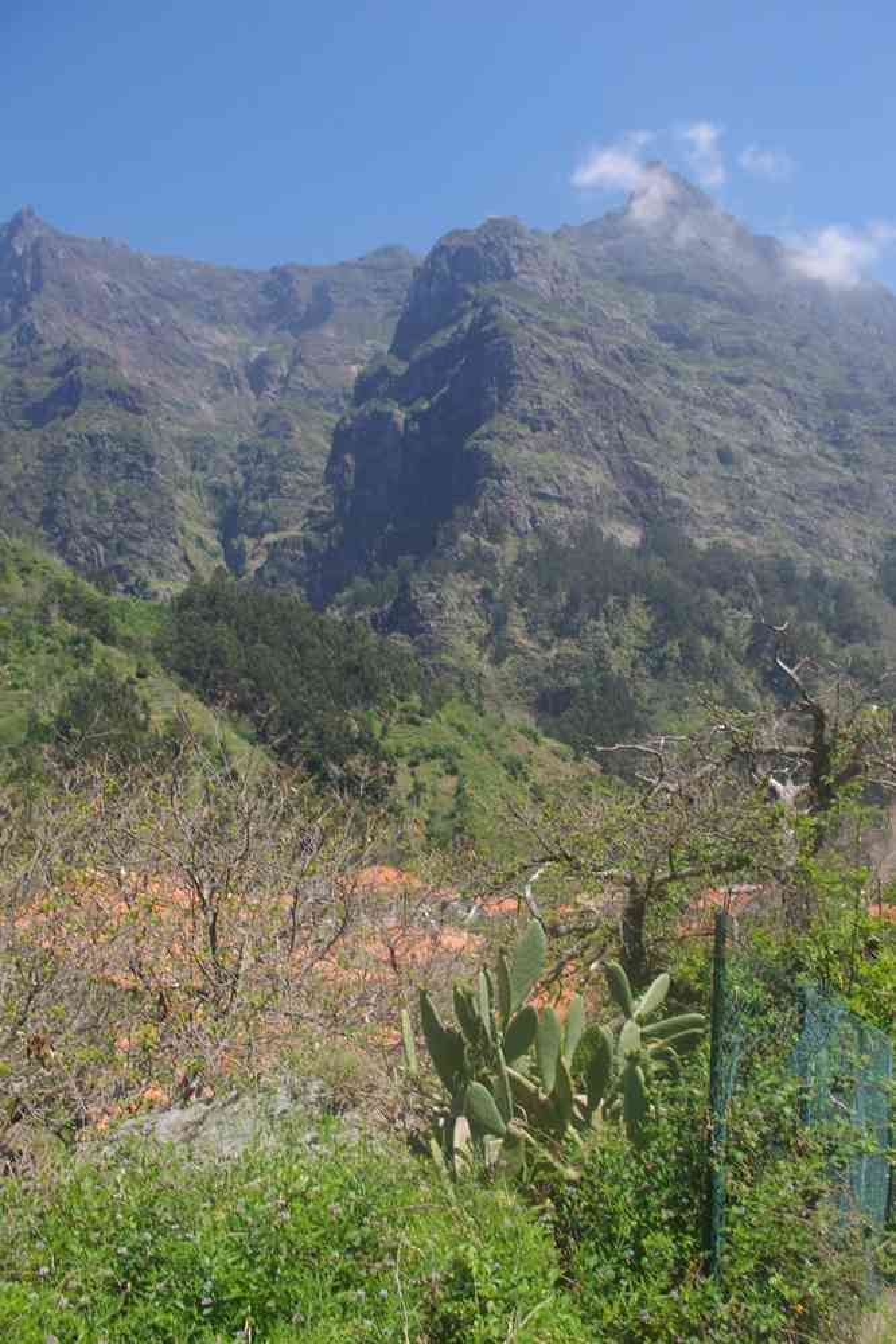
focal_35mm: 32
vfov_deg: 59.5
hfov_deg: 41.7
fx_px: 1176
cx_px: 448
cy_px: 672
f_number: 11
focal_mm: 21
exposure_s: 1/50
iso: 200
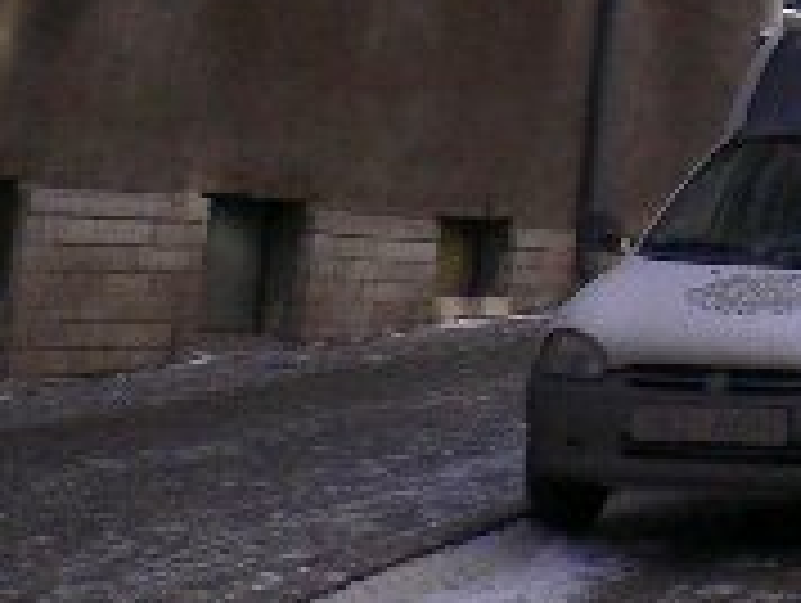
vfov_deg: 9.0
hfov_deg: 11.0
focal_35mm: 157
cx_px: 1791
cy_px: -580
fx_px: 3638
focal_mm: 5.8
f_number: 5.6
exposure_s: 1/250
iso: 80
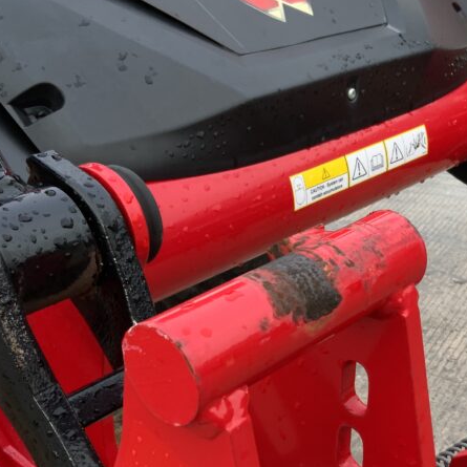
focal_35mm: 59
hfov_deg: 28.7
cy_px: 310
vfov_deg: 28.9
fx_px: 901
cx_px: 347
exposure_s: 1/122
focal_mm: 3
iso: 16
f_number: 1.8
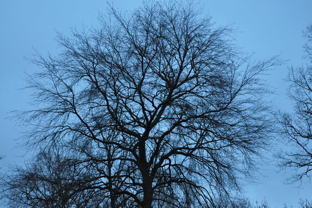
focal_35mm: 67
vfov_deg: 20.3
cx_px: 158
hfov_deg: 30.1
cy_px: 107
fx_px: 580
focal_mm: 42
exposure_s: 1/15
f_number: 6.3
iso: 640
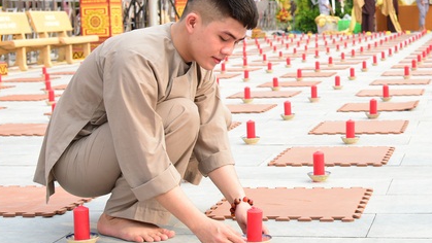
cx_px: 308
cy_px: 44
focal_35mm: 78
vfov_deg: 15.4
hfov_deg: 26.9
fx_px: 894
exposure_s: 1/200
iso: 250
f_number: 5.6
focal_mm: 48
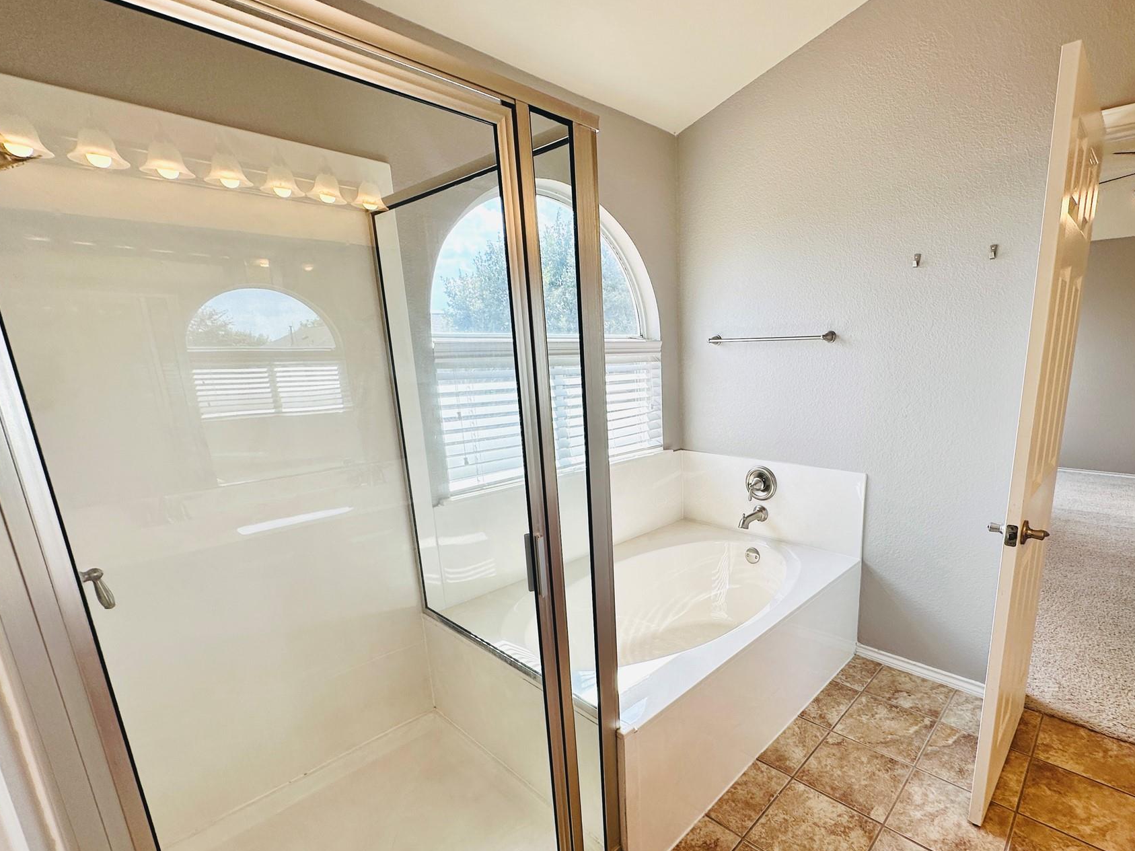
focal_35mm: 17
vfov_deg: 74.4
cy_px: 482
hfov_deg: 89.9
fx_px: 557
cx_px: 680
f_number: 2.2
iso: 40
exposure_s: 1/314
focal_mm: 2.22
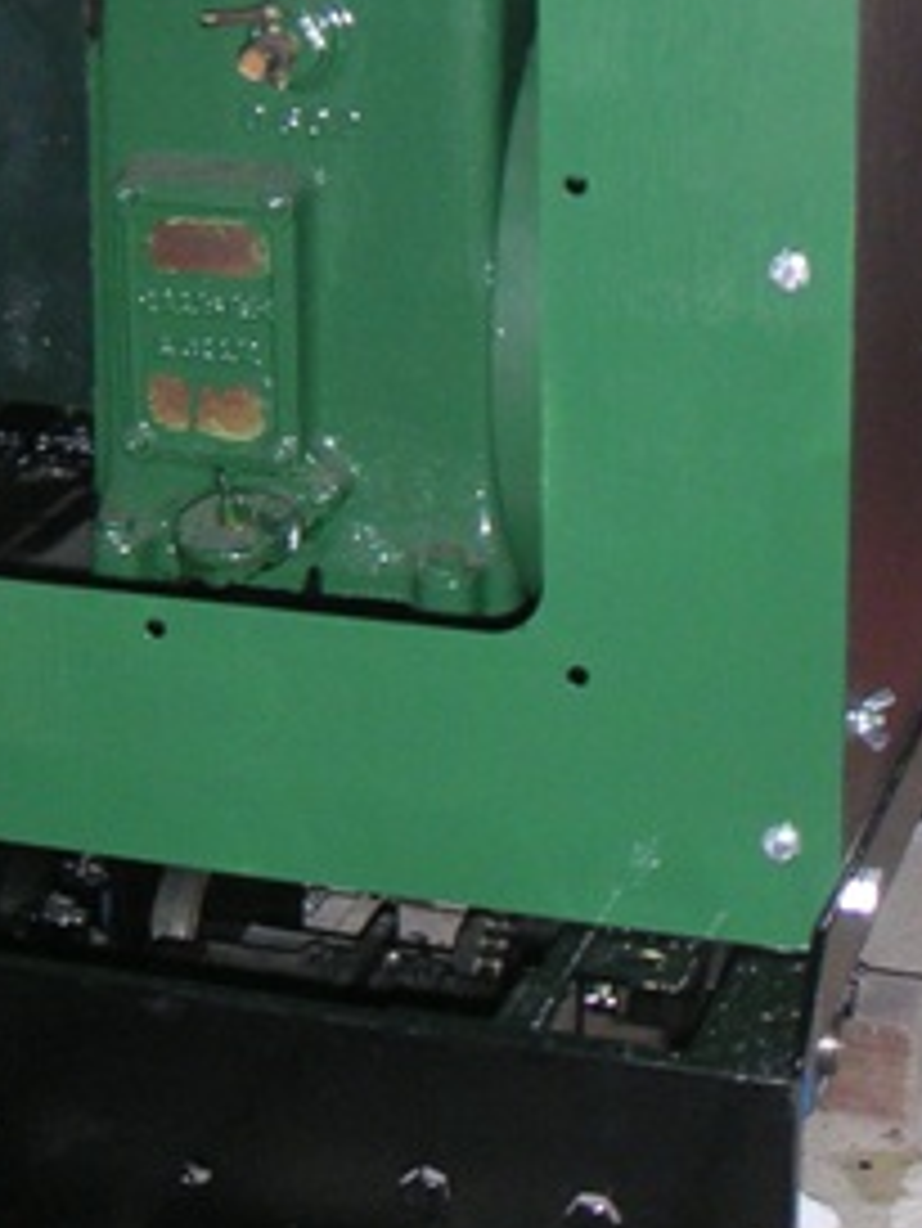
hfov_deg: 16.6
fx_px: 3158
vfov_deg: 21.8
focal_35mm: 89
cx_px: 369
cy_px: 279
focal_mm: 6
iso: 160
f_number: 2.8
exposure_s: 1/45
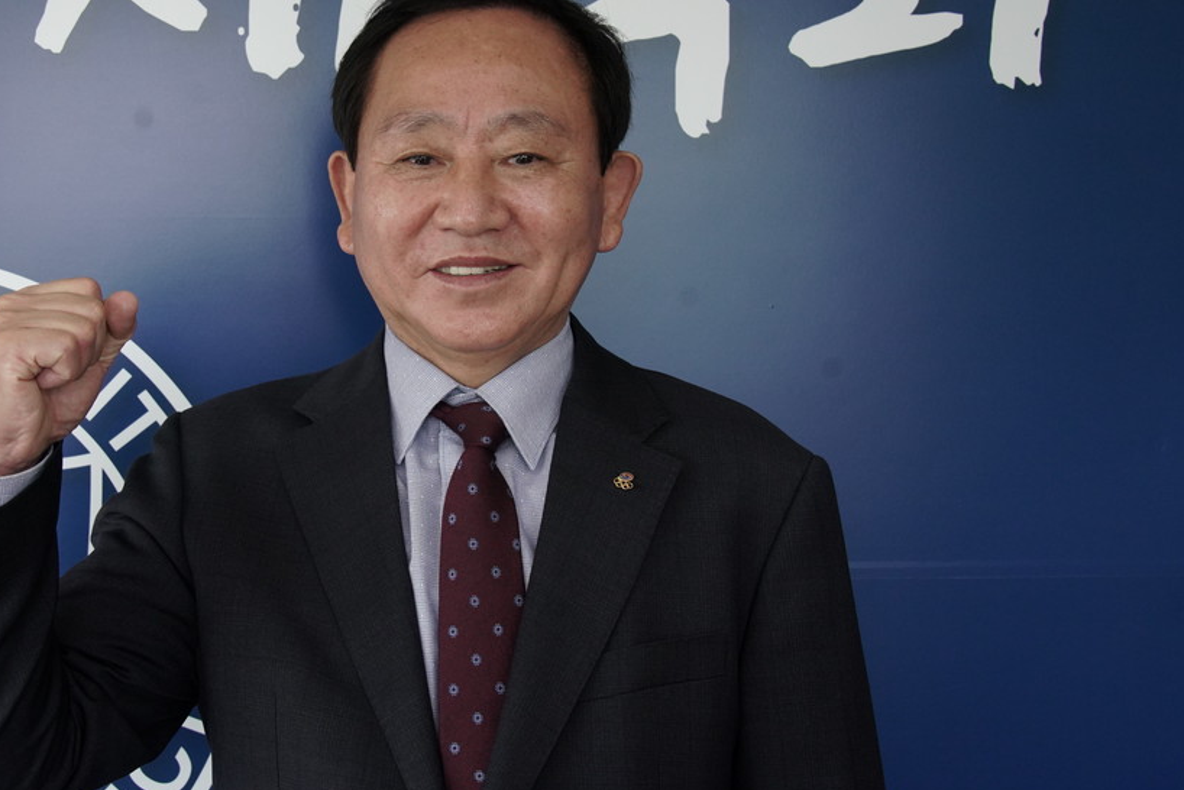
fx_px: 2007
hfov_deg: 32.5
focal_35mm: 61
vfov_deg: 22.2
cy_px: 305
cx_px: 375
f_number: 8
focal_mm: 39
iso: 2000
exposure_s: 1/200
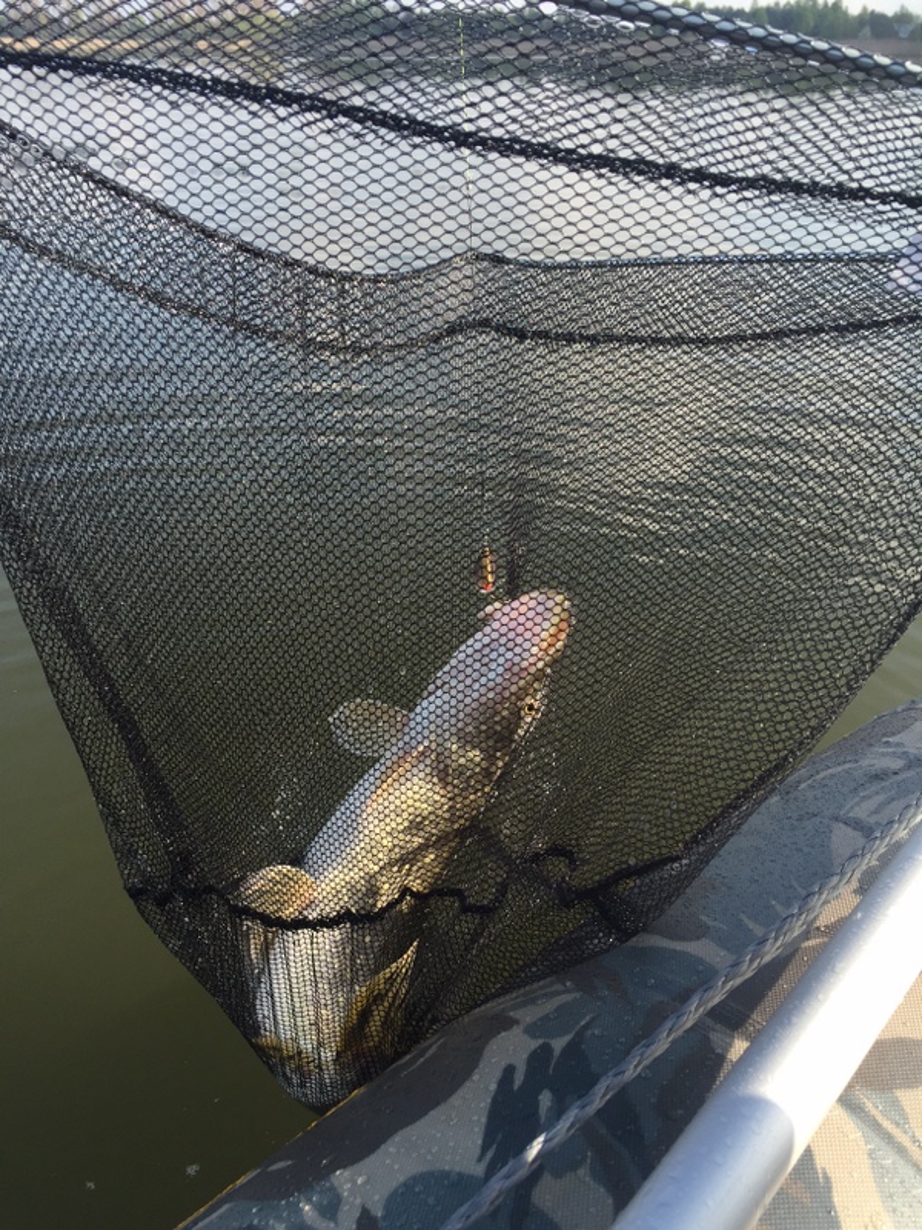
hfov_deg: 48.2
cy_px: 615
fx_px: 1030
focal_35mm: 29
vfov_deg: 61.7
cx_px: 461
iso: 32
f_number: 2.2
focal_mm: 4.15
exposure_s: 1/648
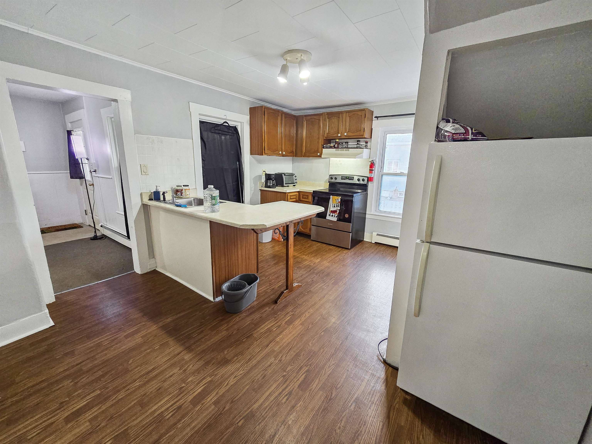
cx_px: 296
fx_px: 222
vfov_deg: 89.9
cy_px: 222
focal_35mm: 13
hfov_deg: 106.2
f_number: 2.2
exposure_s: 1/60
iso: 200
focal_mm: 2.2
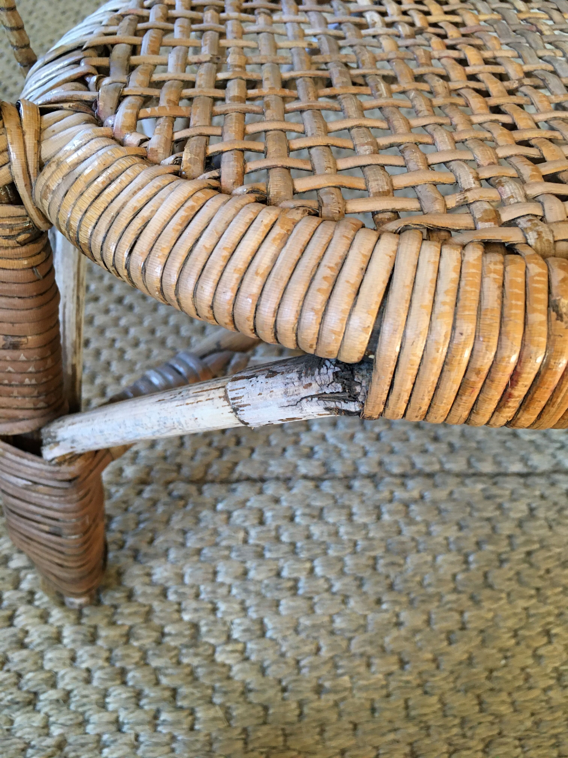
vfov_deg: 61.7
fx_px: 634
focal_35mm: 29
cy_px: 379
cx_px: 284
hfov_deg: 48.2
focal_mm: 4.15
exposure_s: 1/33
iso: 200
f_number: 2.2
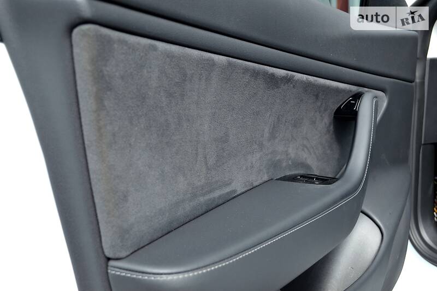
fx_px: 509
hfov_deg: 46.4
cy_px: 146
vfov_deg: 31.8
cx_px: 218
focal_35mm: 42
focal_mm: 28
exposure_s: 1/125
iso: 220
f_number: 5.6
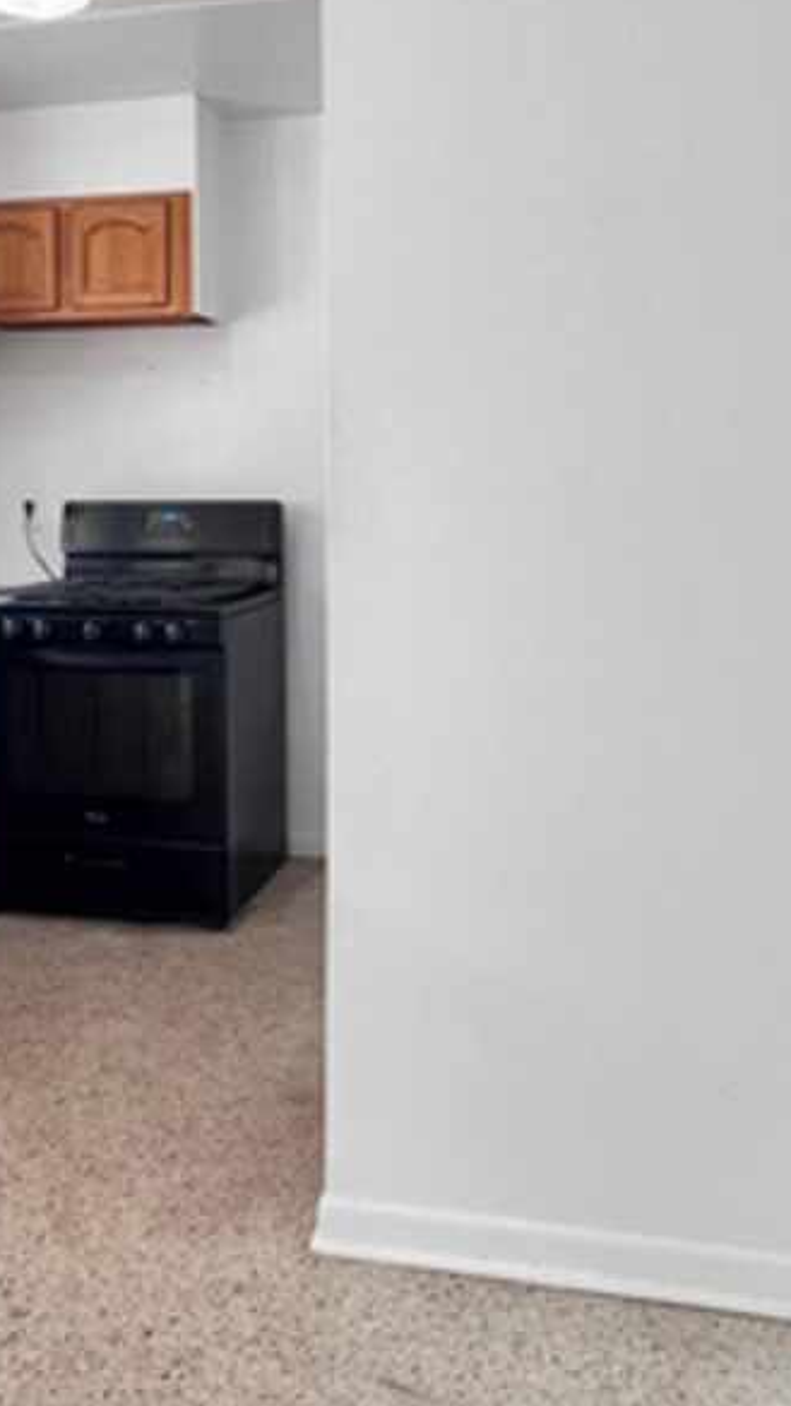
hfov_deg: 37.7
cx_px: 353
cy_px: 505
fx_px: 1156
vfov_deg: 61.5
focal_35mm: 31
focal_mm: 1.57
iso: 400
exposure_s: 1/60
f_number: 1.8
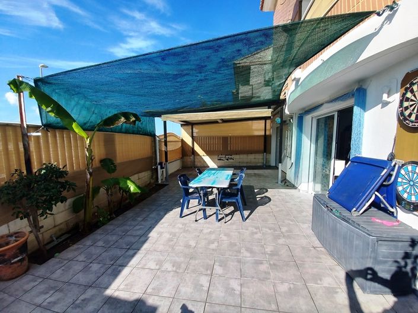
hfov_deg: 106.2
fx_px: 157
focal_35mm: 13
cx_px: 209
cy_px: 156
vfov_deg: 89.9
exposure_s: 1/932
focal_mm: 1.42
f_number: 2.2
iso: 40
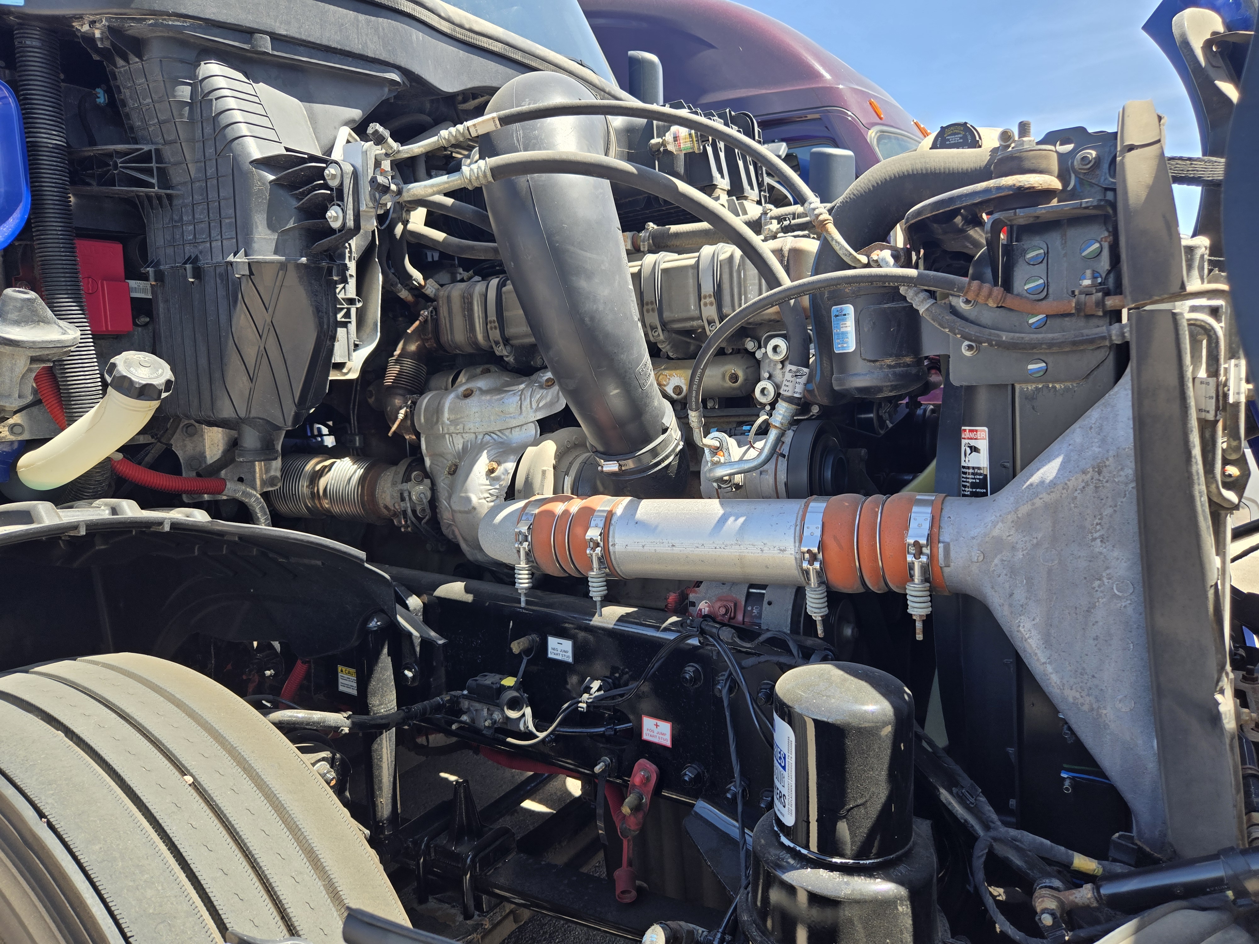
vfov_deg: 58.9
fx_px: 837
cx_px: 630
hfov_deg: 73.9
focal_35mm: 23
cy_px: 472
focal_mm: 5.4
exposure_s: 1/535
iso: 25
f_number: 1.8
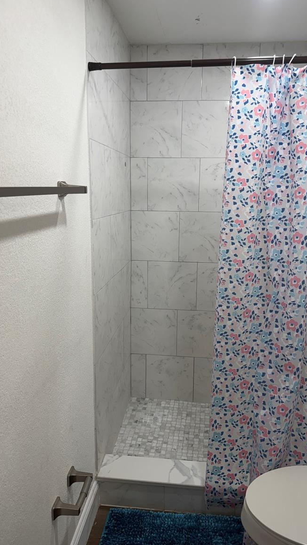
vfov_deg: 69.8
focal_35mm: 27
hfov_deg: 42.9
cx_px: 163
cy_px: 267
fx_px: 391
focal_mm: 6.76
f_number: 1.78
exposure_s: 1/120
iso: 80
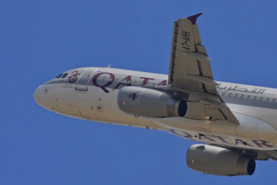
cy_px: 92
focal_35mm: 450
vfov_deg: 3.1
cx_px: 138
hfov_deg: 4.6
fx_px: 3463
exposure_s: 1/1000
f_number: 11
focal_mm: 300
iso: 125
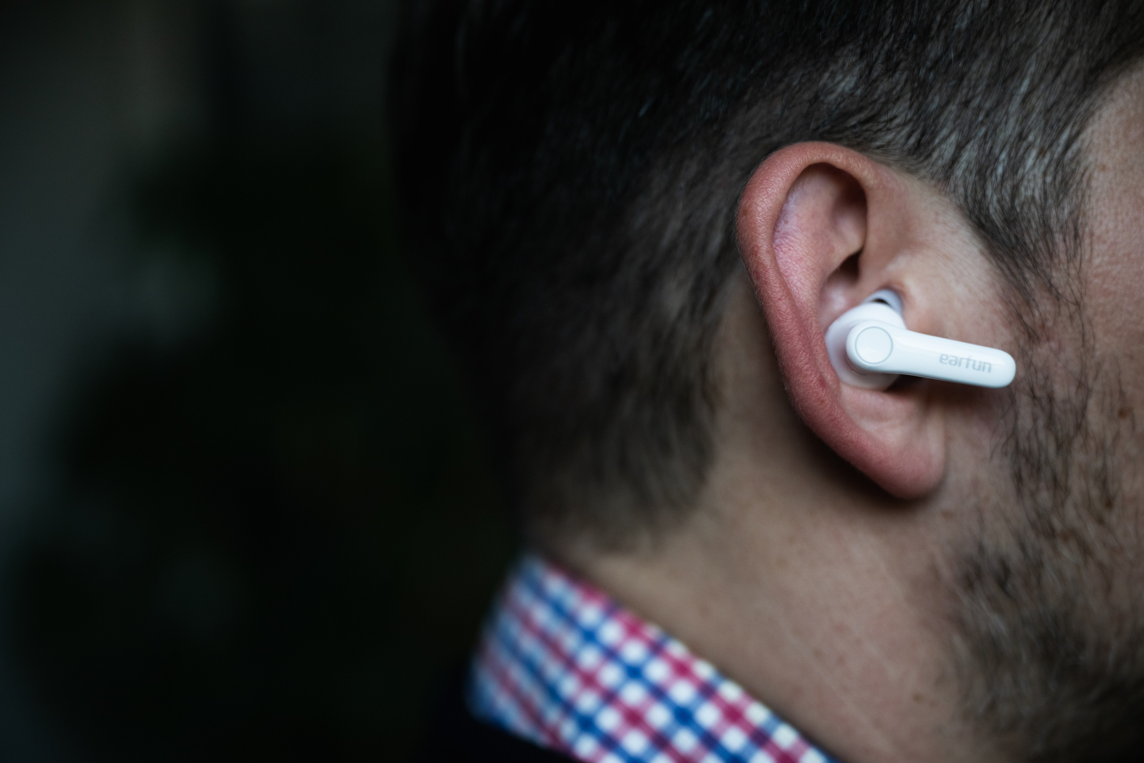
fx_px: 2097
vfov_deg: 20.6
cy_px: 387
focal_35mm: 66
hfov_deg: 30.5
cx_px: 580
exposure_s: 1/400
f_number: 2.8
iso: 400
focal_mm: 65
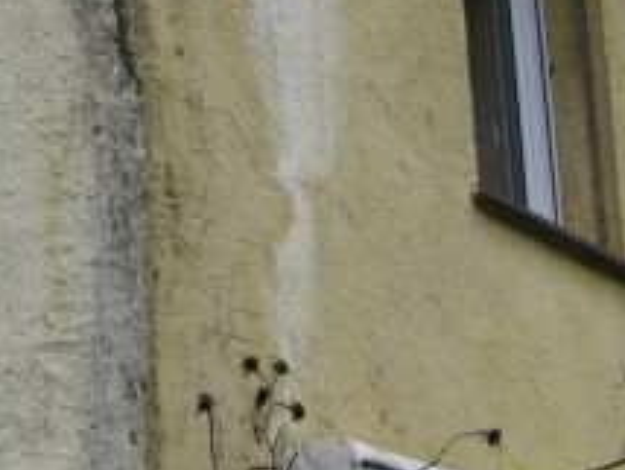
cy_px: -96
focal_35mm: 142
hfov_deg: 13.8
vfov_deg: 10.3
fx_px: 2567
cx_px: 114
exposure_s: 1/160
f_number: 3.5
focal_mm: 6.3
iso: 64
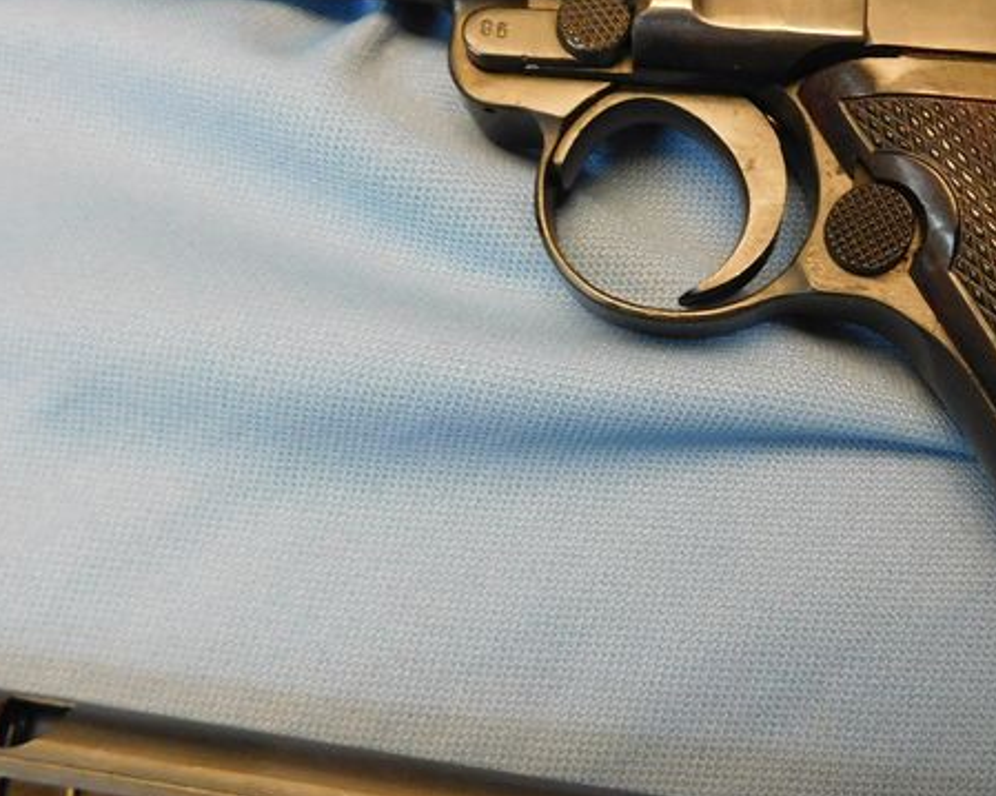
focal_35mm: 45
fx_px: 1326
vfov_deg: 33.2
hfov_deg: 40.6
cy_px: 276
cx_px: 668
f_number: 3
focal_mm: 4
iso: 360
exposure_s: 1/30
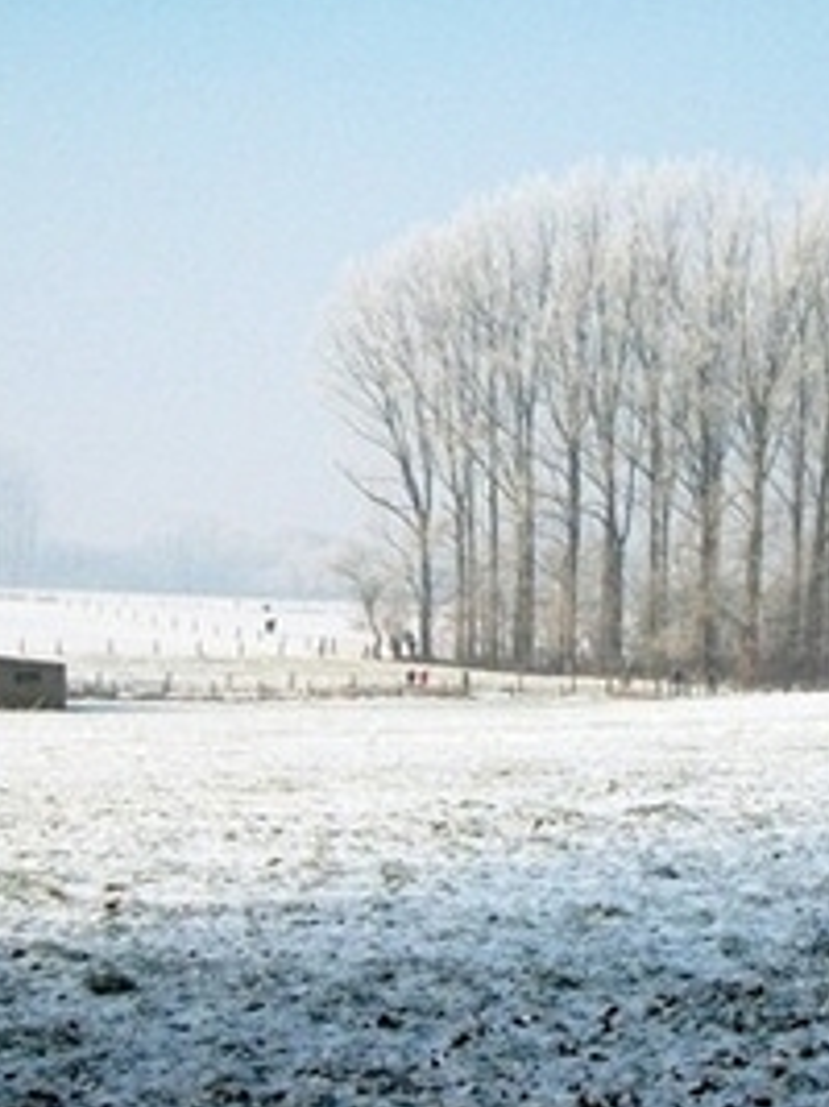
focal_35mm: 72
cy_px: 622
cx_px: 506
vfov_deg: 27.0
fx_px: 2301
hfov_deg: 20.4
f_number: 8.8
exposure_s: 1/160
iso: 80
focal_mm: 5.7
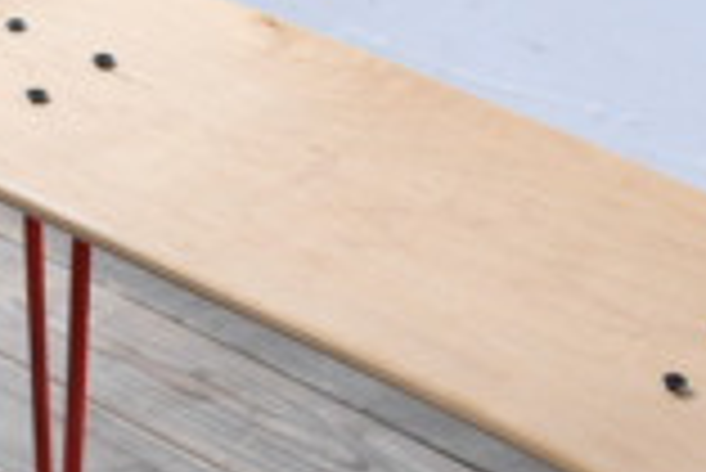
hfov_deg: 11.9
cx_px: 409
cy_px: 234
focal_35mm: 172
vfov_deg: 8.0
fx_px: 3376
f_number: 5.6
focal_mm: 40
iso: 1600
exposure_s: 1/640
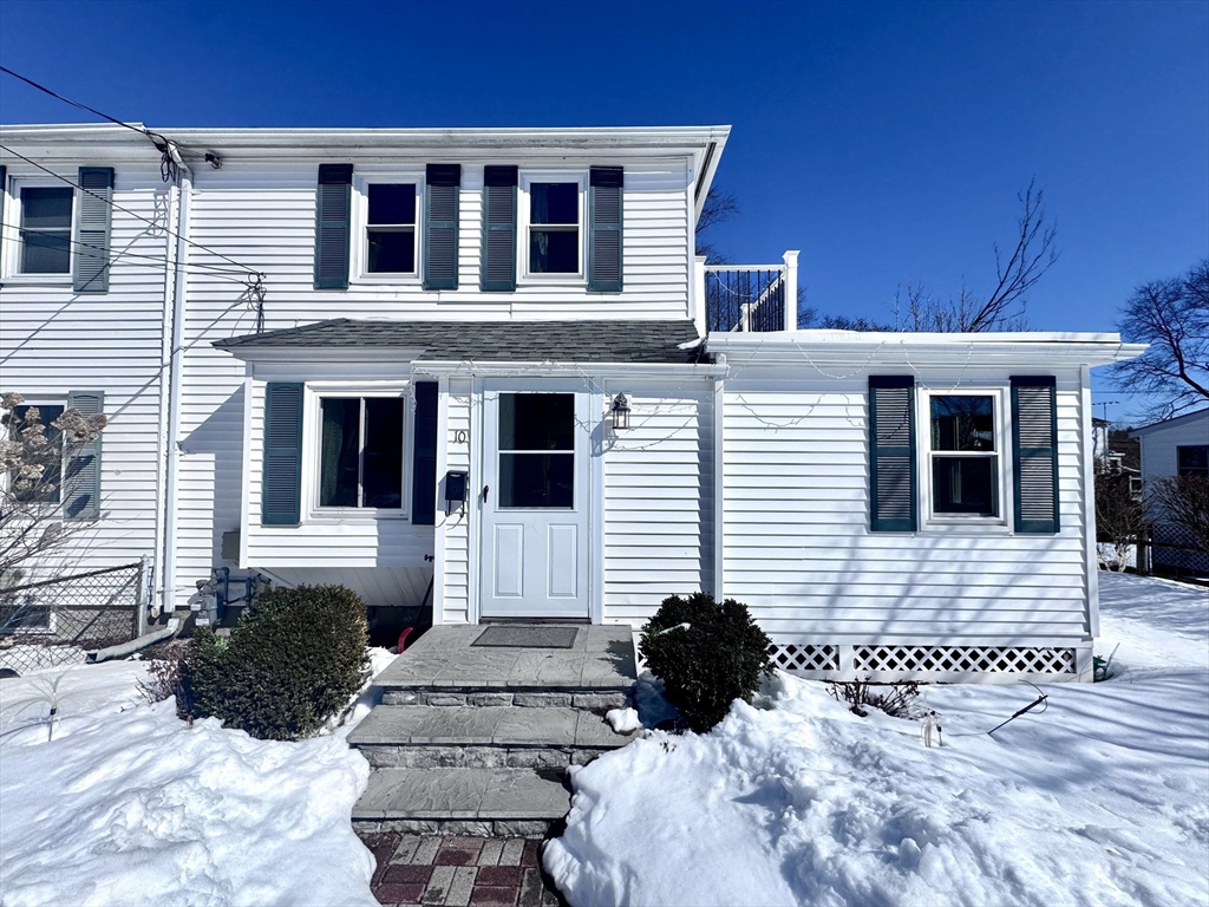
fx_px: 489
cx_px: 604
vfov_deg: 85.7
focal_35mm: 14
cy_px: 454
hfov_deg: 102.1
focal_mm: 2.22
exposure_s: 1/5263
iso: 40
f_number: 2.2
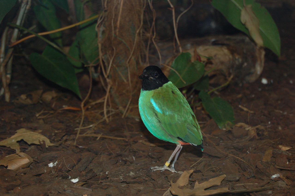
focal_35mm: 82
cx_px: 148
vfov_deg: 16.5
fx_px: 676
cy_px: 98
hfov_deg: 24.6
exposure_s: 1/60
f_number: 5.6
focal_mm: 55
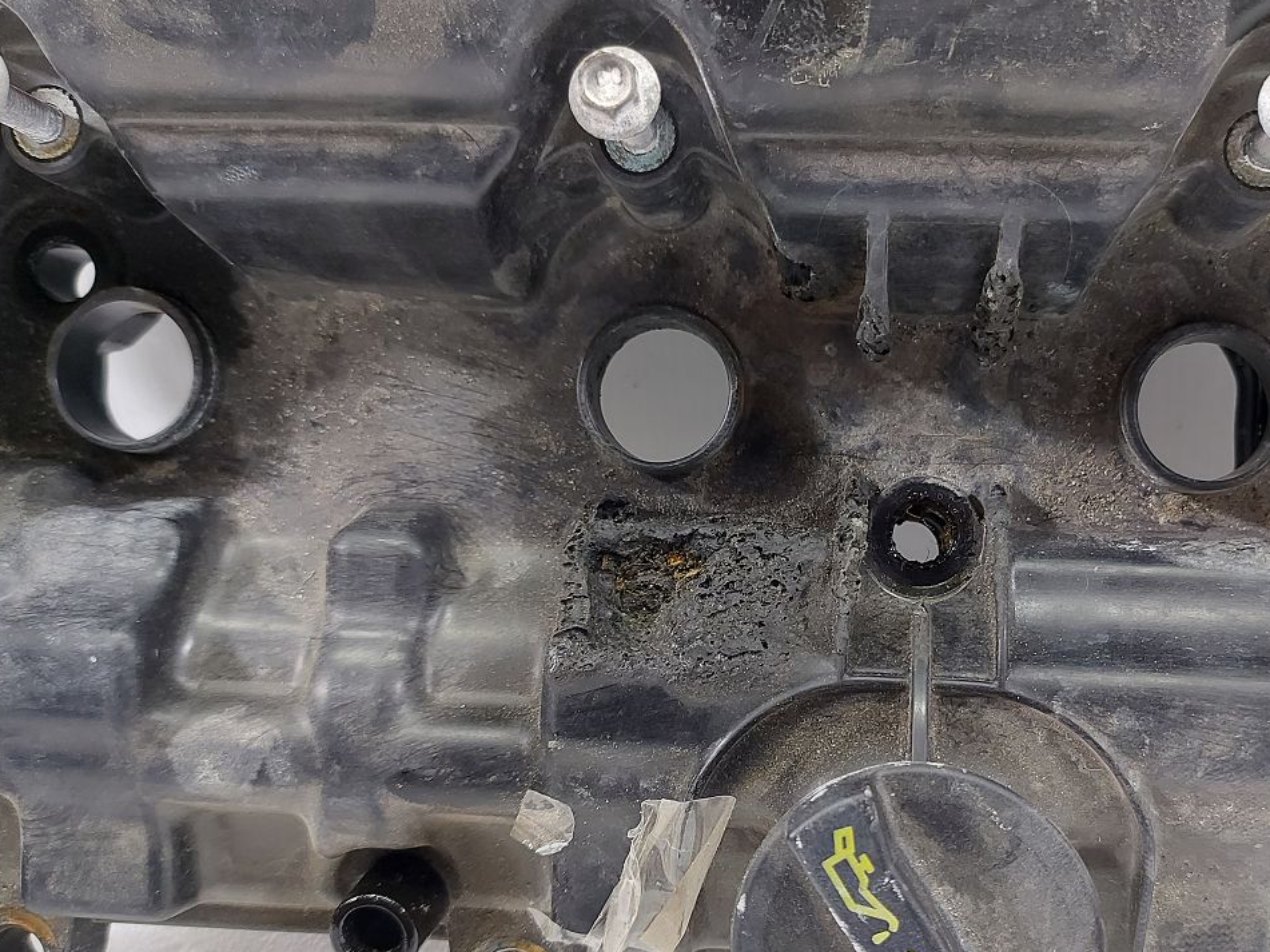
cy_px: 581
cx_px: 803
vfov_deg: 40.5
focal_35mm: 35
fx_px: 1284
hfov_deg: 52.0
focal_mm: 5.23
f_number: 1.8
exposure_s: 1/50
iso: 200
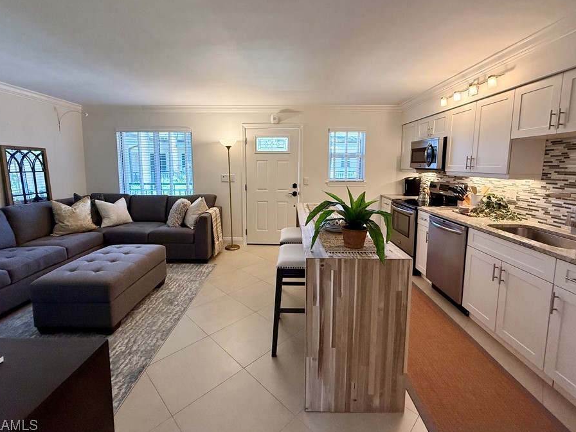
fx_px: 266
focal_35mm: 16
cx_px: 289
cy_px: 193
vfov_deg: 77.9
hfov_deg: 94.5
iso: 200
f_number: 2.2
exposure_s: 1/120
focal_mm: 2.22
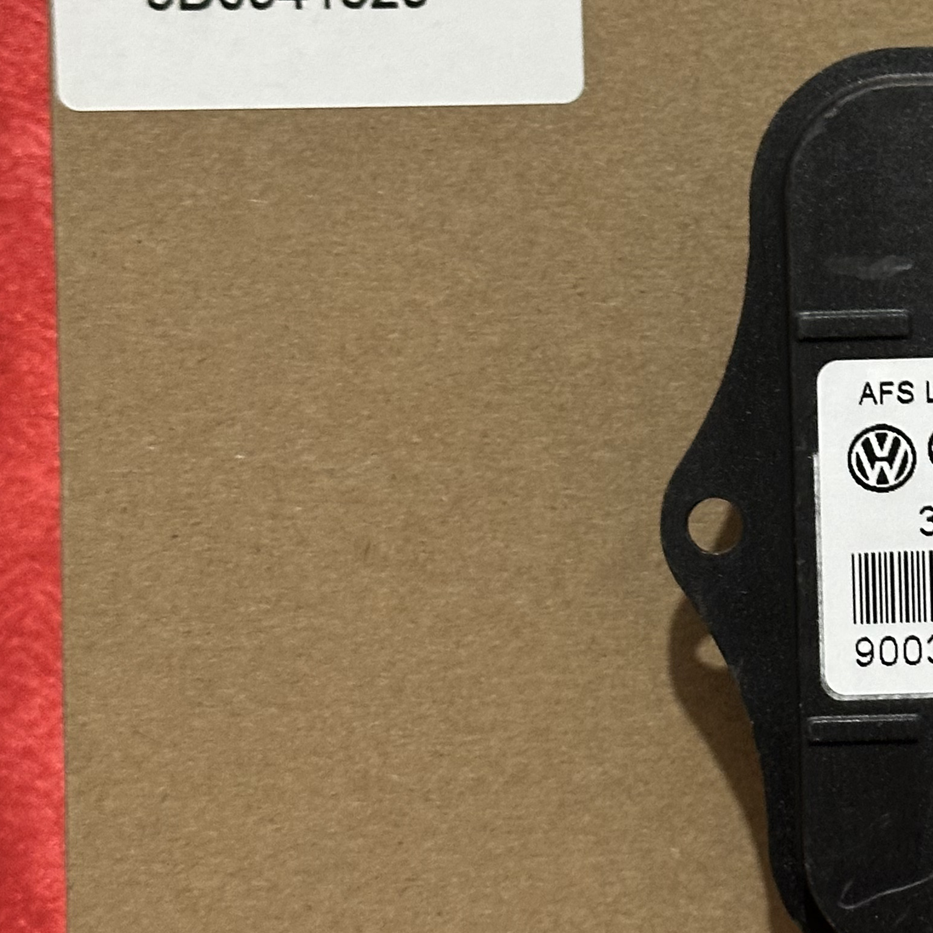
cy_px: 444
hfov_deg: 15.5
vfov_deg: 15.7
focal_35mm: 111
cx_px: 891
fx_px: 3385
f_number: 1.78
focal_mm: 6.86
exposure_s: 1/33
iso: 320
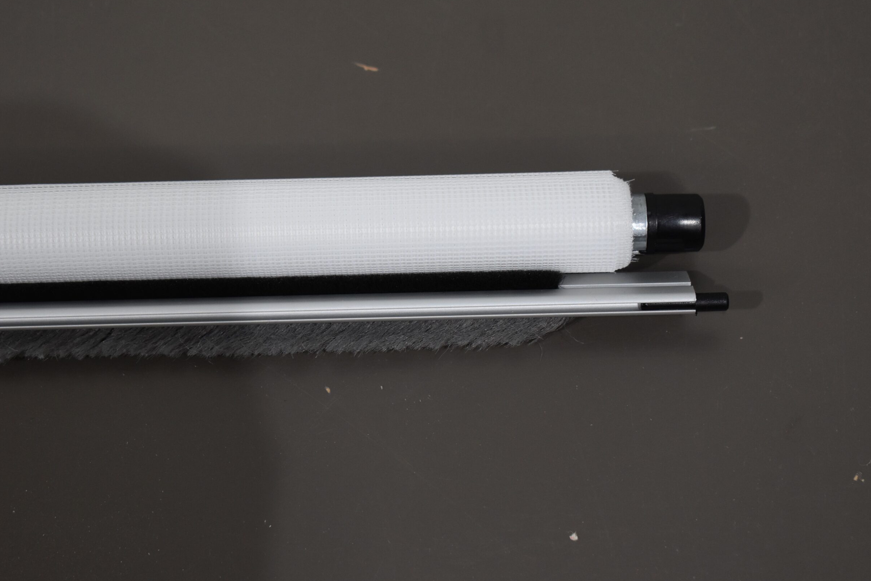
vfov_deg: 15.6
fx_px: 2118
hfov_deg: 23.2
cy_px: 303
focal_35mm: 88
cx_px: 436
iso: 800
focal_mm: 55
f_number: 5.6
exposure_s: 1/160
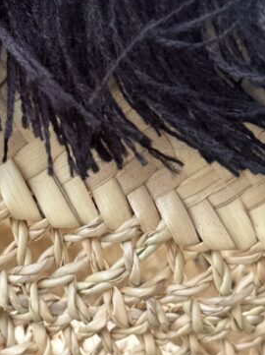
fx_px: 726
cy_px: 136
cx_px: 30
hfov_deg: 20.3
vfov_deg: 27.3
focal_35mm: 71
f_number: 1.78
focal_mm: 6.86
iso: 80
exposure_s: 1/451
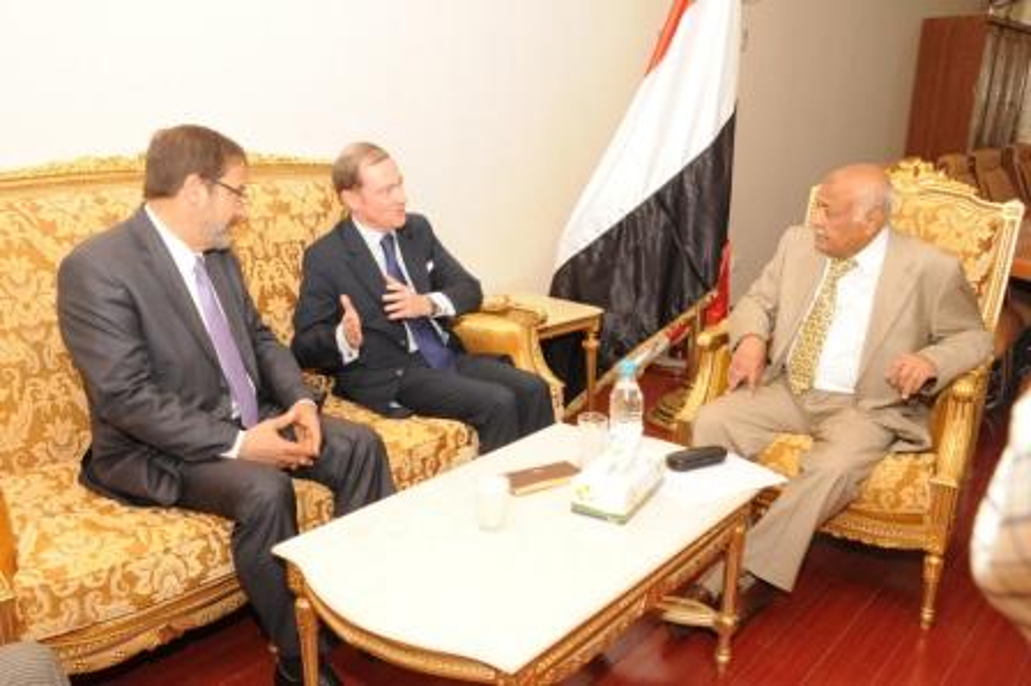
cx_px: 516
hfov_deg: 62.0
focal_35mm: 30
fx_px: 859
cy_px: 343
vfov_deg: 43.5
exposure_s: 1/60
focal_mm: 20
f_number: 8
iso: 1600
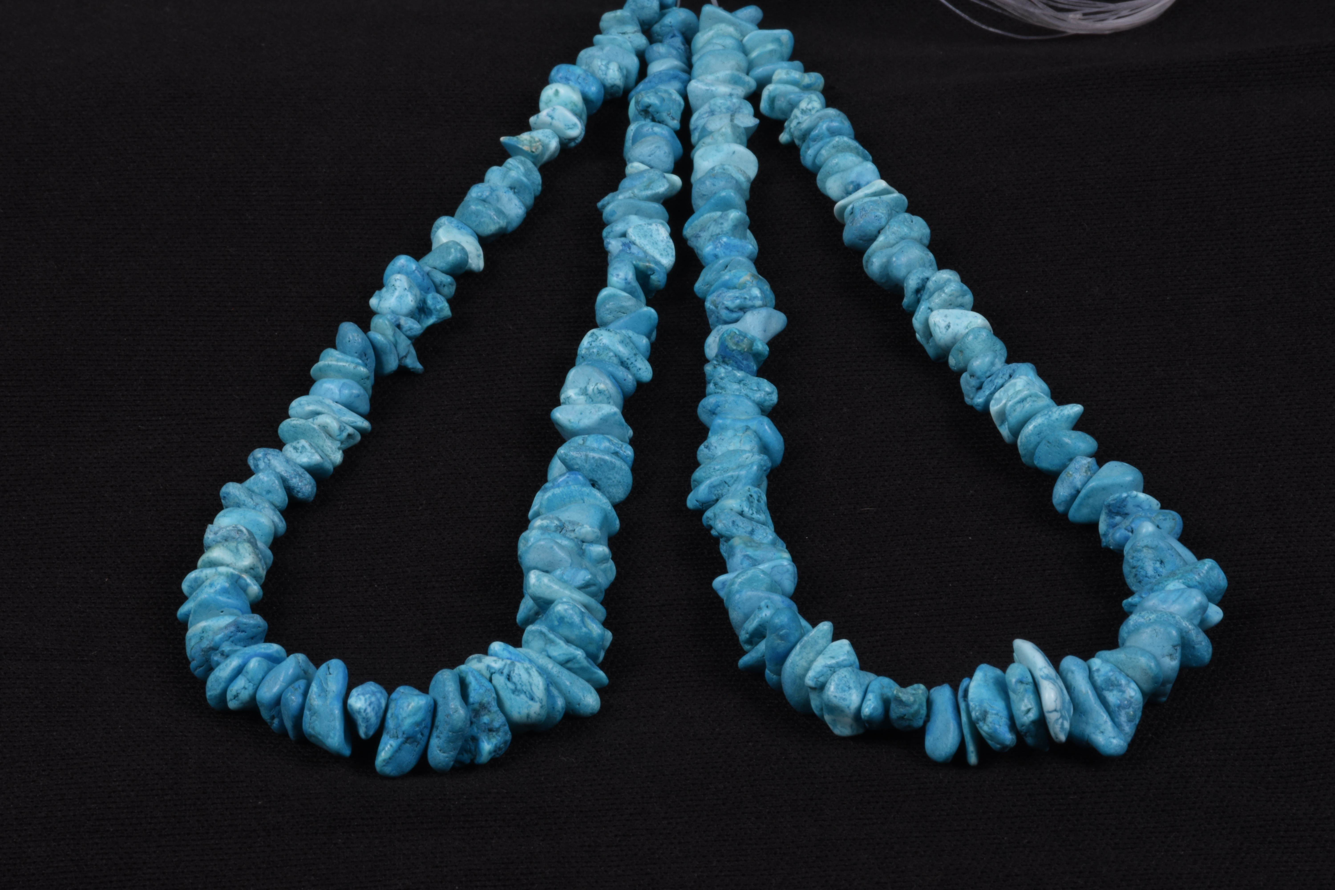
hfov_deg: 11.8
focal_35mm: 174
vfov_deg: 7.9
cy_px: 445
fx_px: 6452
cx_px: 668
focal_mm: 116
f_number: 32
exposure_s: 1/125
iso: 250
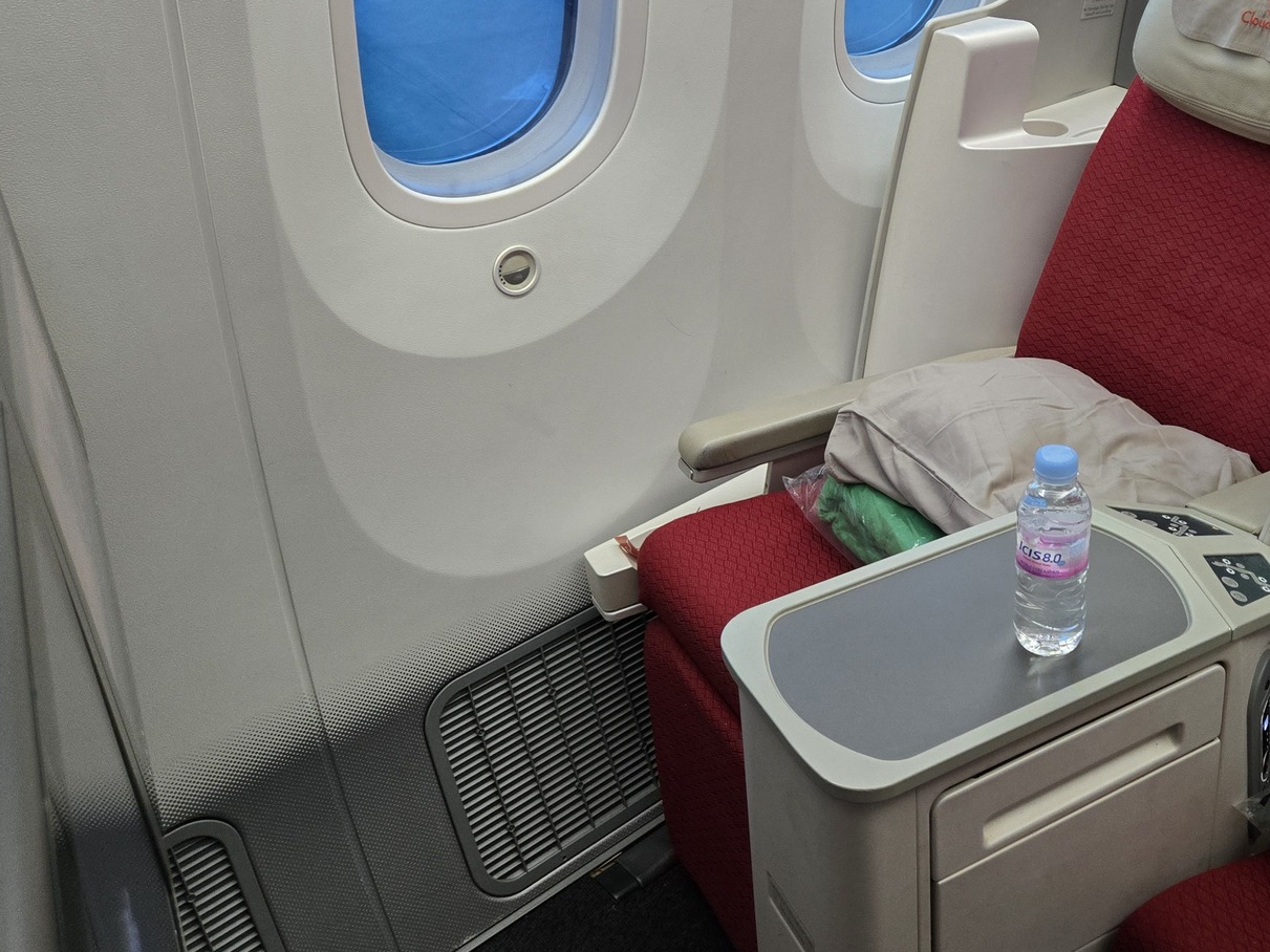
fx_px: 1394
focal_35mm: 38
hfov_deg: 46.8
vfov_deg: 37.5
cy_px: 363
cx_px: 989
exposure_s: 1/33.4
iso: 250
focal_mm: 5.4
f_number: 1.8
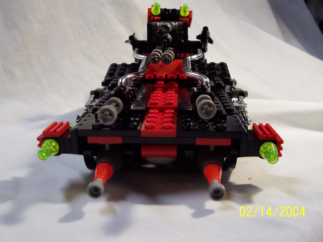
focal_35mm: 37
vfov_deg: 38.7
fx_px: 345
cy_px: 121
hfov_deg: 50.1
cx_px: 162
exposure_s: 1/30
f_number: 2.8
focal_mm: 5.6
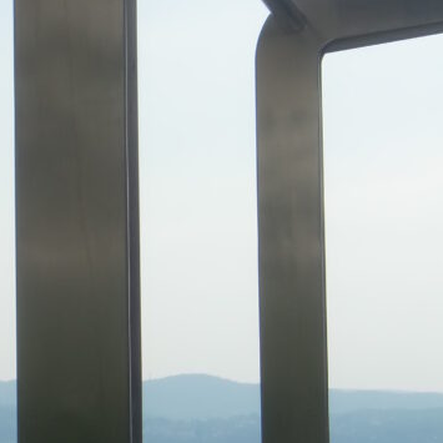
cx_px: 37
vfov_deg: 11.1
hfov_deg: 11.0
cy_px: 177
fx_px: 2288
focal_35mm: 158
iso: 64
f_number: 12.8
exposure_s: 1/125
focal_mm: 11.16
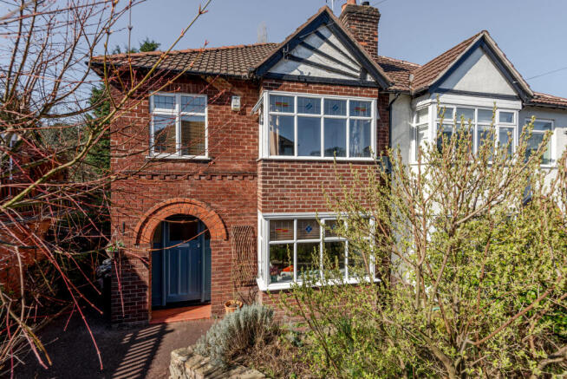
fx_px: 252
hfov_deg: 96.7
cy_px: 190
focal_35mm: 16
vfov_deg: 73.8
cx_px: 284
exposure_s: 1/400
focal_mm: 16
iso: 100
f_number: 8
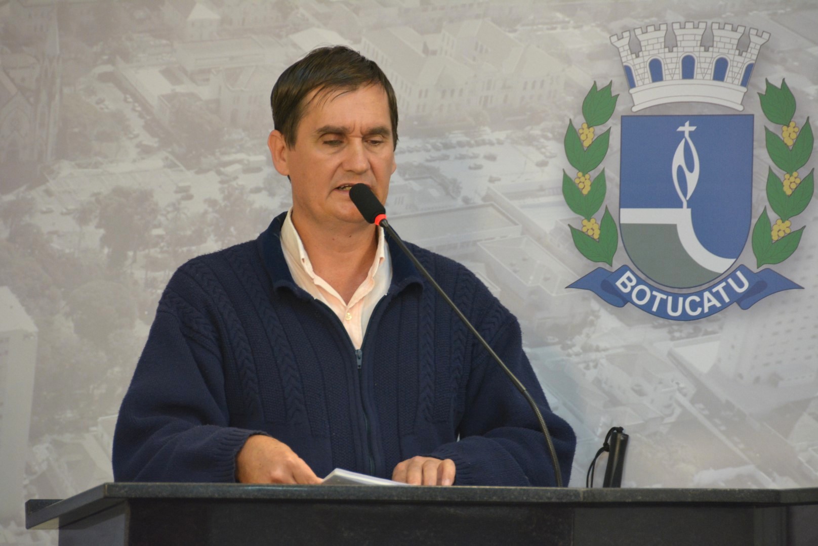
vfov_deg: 5.4
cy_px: 273
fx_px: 5798
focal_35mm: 255
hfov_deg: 8.1
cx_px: 409
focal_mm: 170
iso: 2000
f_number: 5.6
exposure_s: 1/125
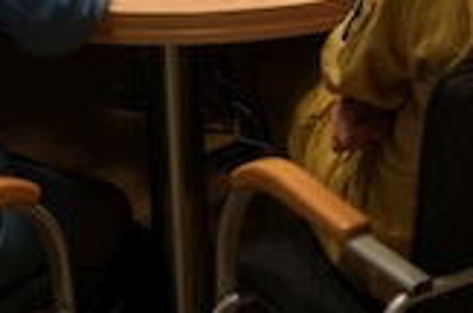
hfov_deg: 16.6
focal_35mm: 118
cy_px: -436
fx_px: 1547
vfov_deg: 10.1
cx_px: 589
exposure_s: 1/30
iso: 250
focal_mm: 24
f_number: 2.8
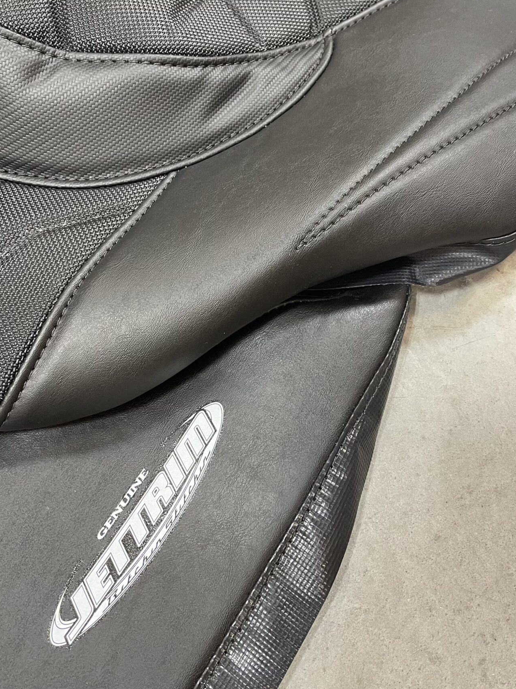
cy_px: 266
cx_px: 221
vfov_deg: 47.5
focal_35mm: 39
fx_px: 775
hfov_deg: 36.7
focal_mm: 5.1
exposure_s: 1/60
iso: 250
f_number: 1.6
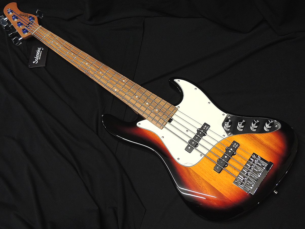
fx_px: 291
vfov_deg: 43.0
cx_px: 152
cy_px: 114
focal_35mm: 33
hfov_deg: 55.3
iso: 400
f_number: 3.2
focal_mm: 5.8
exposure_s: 1/20
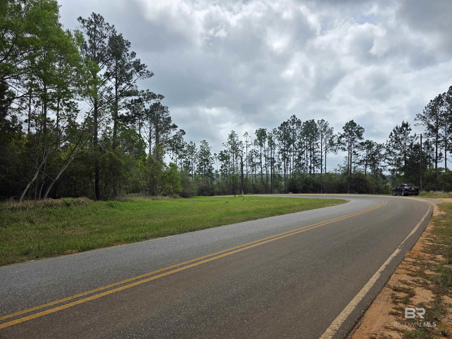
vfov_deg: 58.9
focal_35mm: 23
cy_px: 170
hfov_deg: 73.9
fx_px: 300
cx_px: 226
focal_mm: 6.3
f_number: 1.7
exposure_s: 1/7944
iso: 64
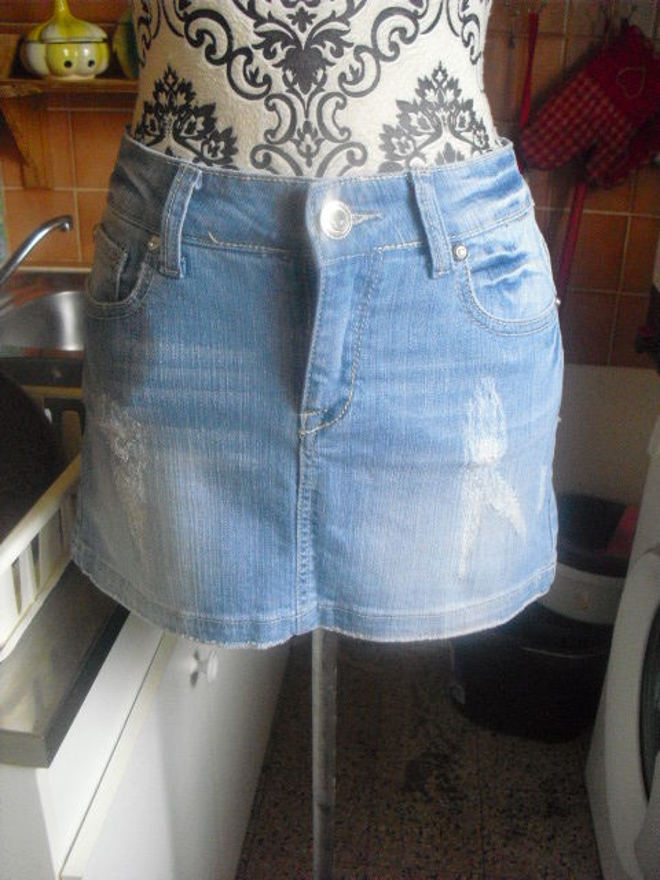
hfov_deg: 39.7
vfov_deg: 51.4
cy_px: 440
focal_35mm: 36
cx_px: 330
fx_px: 915
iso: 800
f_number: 3.1
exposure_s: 1/100
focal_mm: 6.3
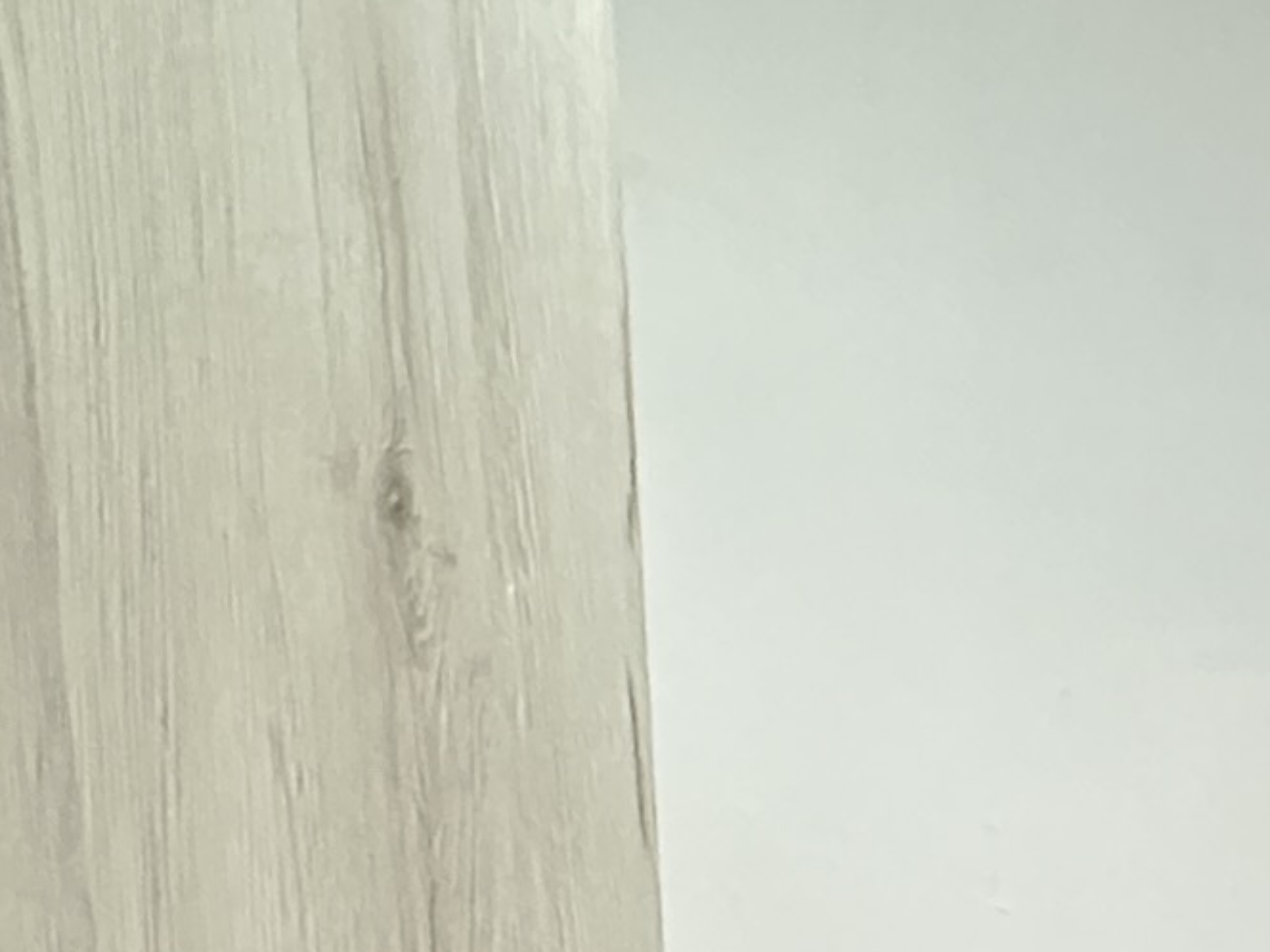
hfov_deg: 19.5
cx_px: 1989
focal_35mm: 85
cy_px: 2063
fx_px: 3119
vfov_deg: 13.9
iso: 400
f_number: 2.2
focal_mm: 2.22
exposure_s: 1/60
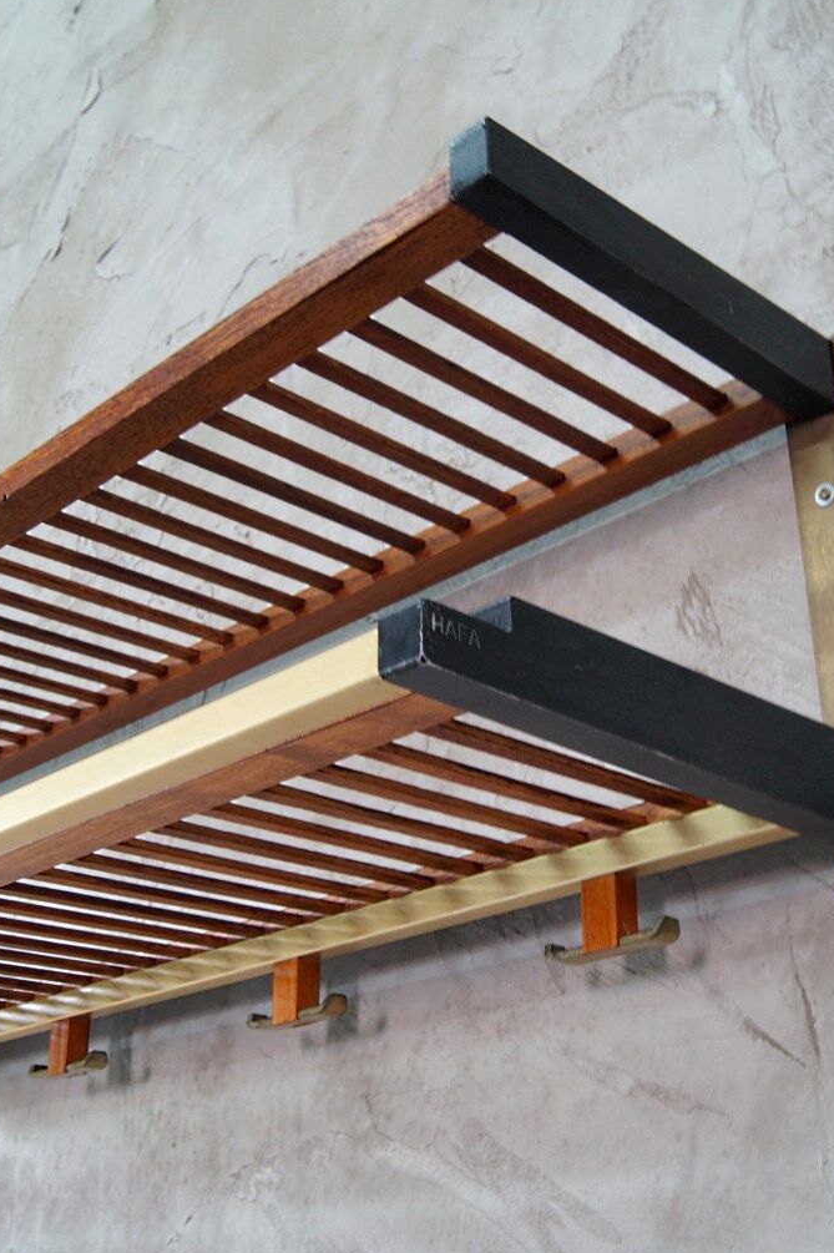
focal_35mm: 45
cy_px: 626
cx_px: 507
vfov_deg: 43.6
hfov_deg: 29.7
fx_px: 1565
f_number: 7.1
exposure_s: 1/10
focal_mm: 24
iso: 400
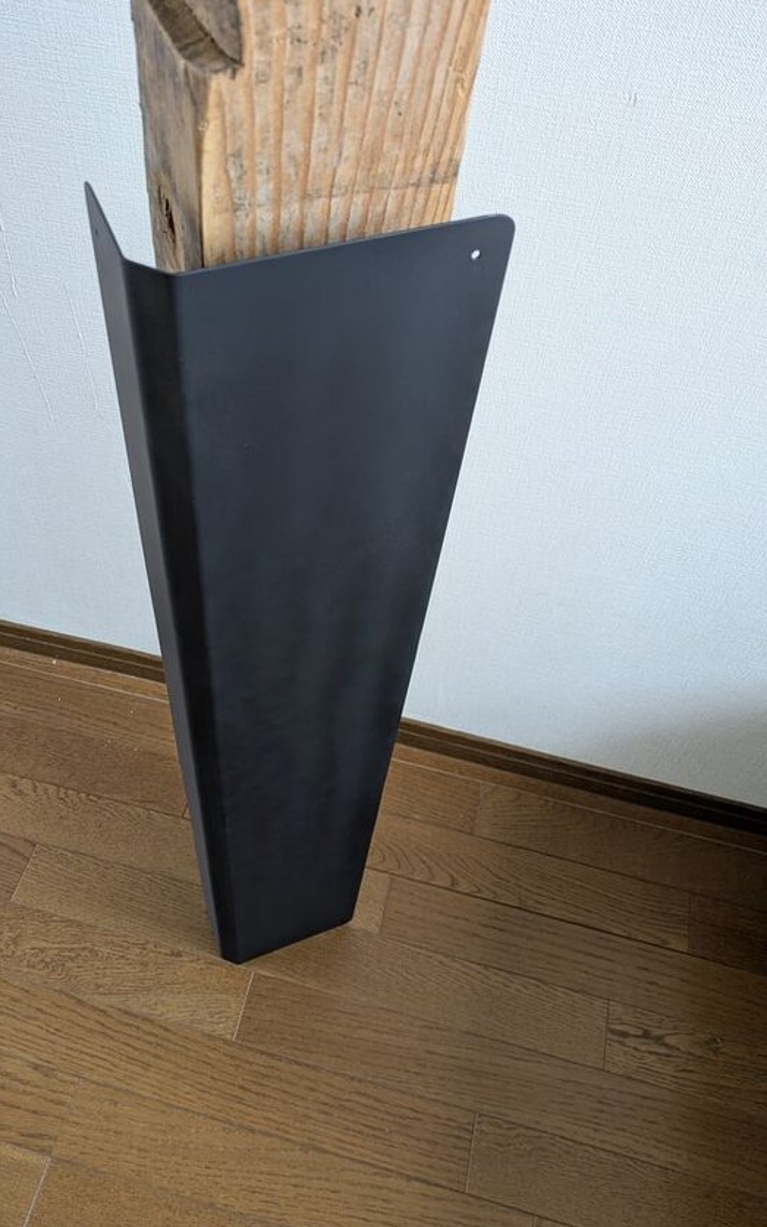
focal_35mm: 27
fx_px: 903
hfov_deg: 45.7
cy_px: 611
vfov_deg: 68.4
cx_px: 304
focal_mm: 5.43
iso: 94
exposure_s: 1/25
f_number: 1.89
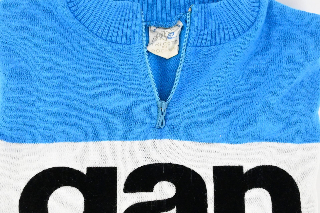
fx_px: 622
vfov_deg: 19.4
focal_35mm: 70
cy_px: 106
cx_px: 160
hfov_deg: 28.9
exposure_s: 1/400
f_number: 16
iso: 32000
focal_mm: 70
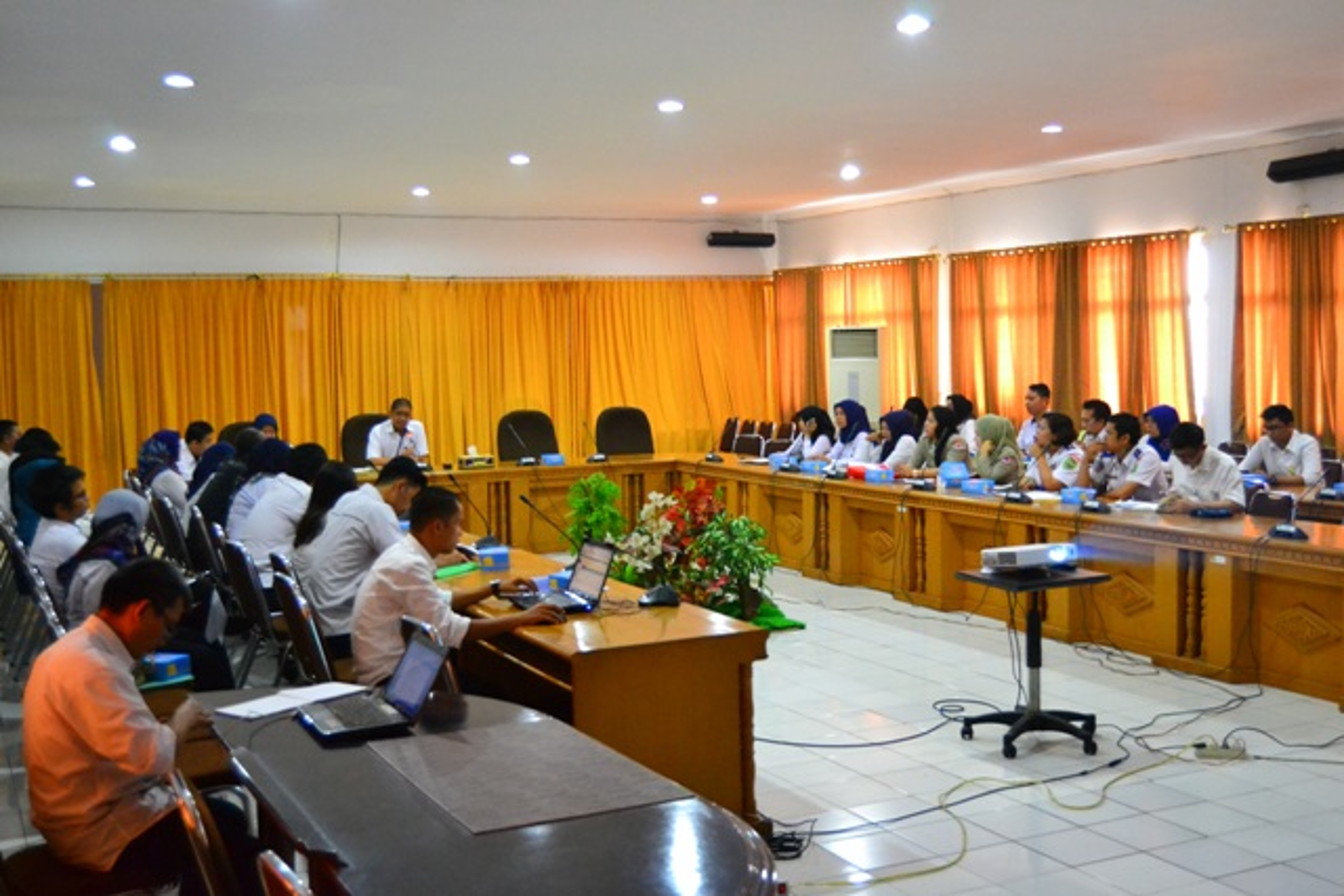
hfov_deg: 49.5
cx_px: 672
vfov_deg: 34.2
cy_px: 448
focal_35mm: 39
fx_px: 1456
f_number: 4
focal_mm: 26
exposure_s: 1/40
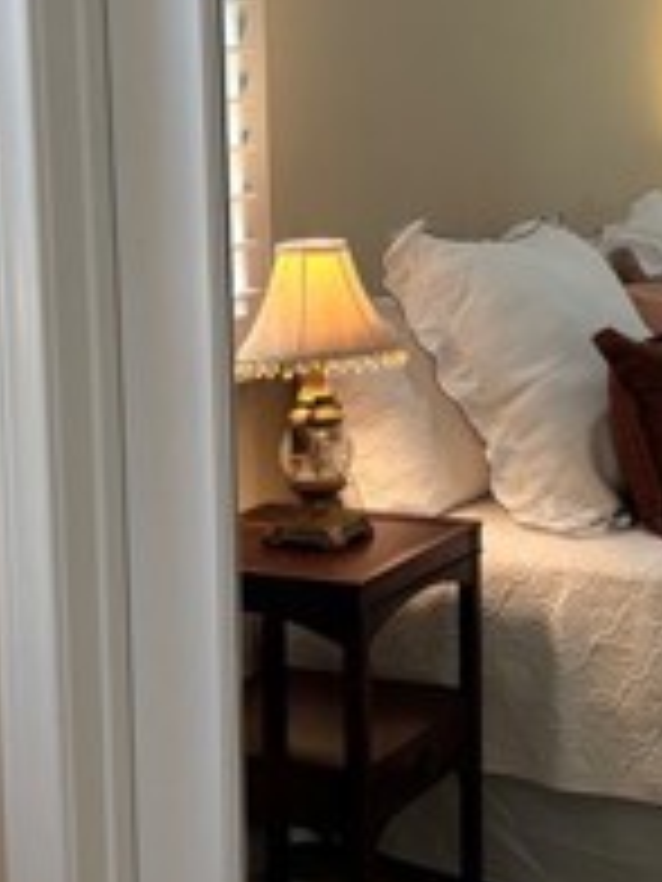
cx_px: 473
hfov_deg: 17.3
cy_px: 346
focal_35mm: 85
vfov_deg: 23.0
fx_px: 2167
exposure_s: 1/120
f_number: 1.6
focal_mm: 5.96
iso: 125
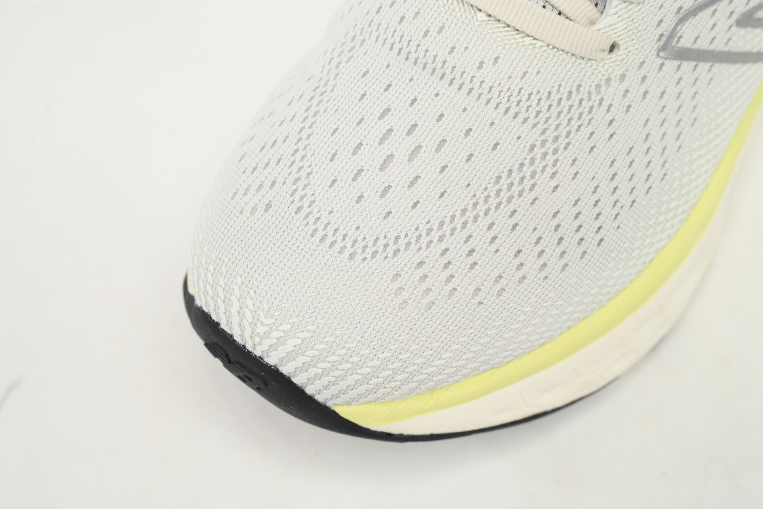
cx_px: 382
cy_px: 254
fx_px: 1293
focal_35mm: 61
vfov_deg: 22.3
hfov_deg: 32.9
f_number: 10
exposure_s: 1/100
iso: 500
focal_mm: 61
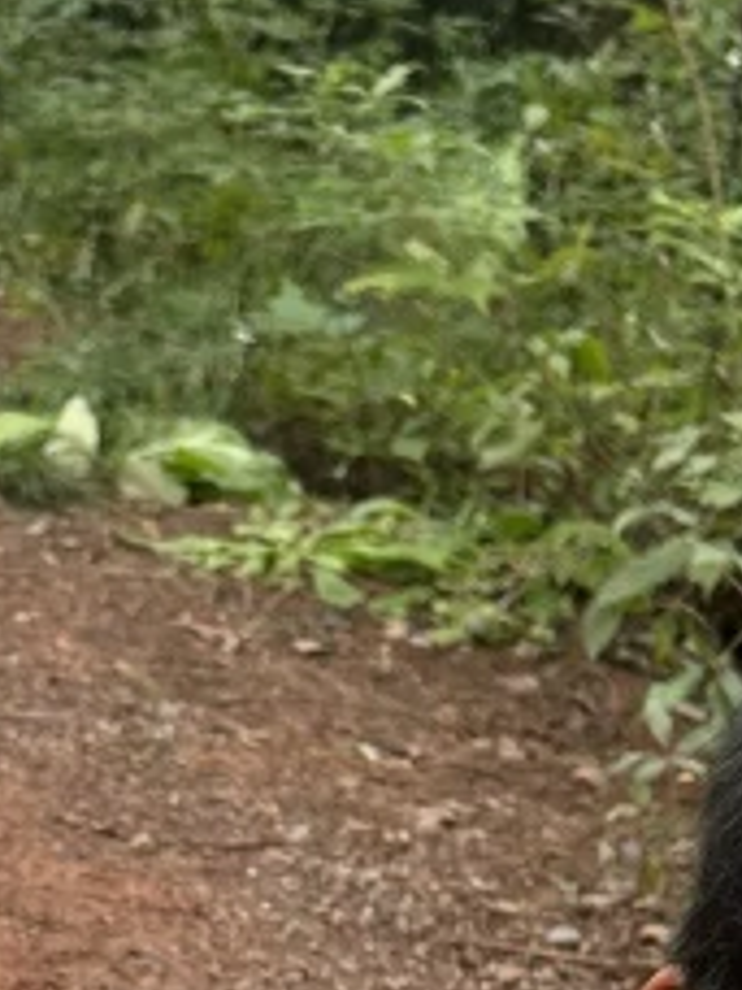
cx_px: -239
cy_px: 1672
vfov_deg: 11.3
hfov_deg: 8.9
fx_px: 4687
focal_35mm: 164
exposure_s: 1/121
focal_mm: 5.7
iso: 32
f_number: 1.5
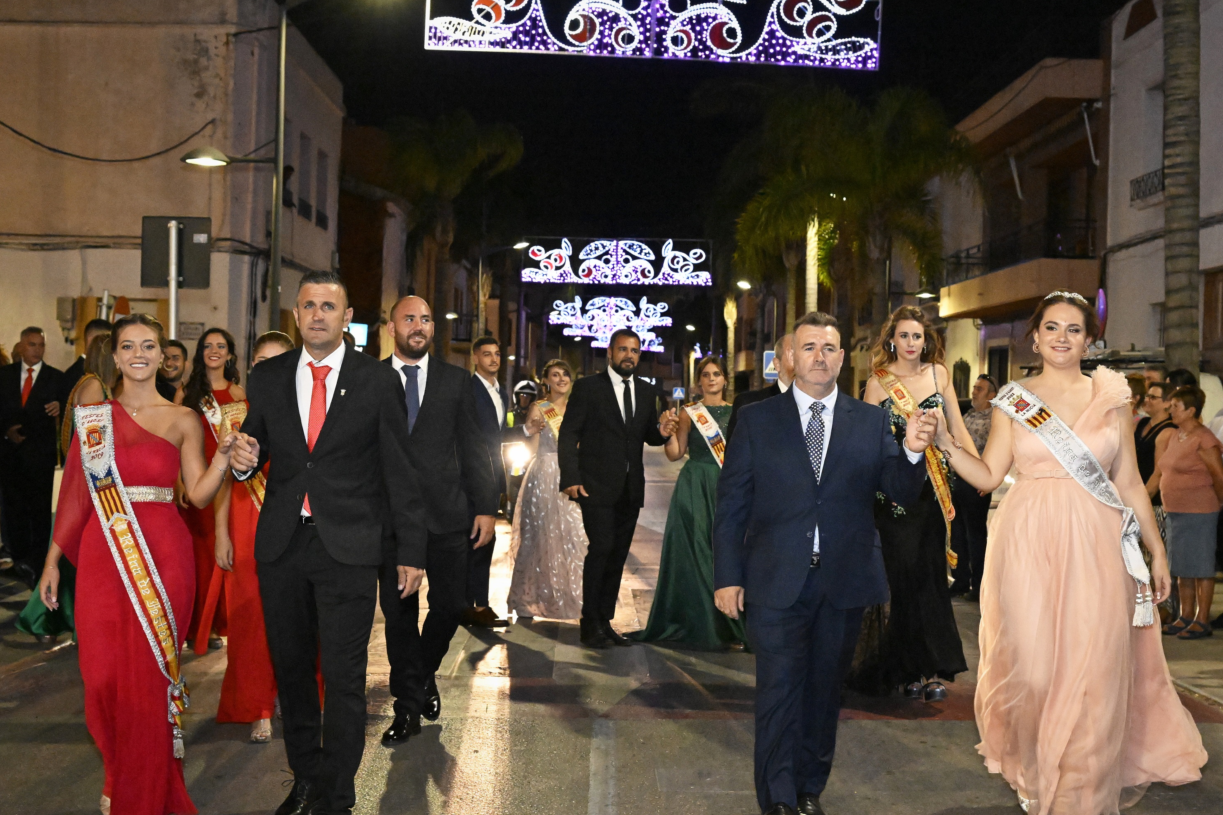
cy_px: 380
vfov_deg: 25.5
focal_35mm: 53
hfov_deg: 37.5
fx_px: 1800
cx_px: 666
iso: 12800
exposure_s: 1/200
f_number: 5
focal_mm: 38
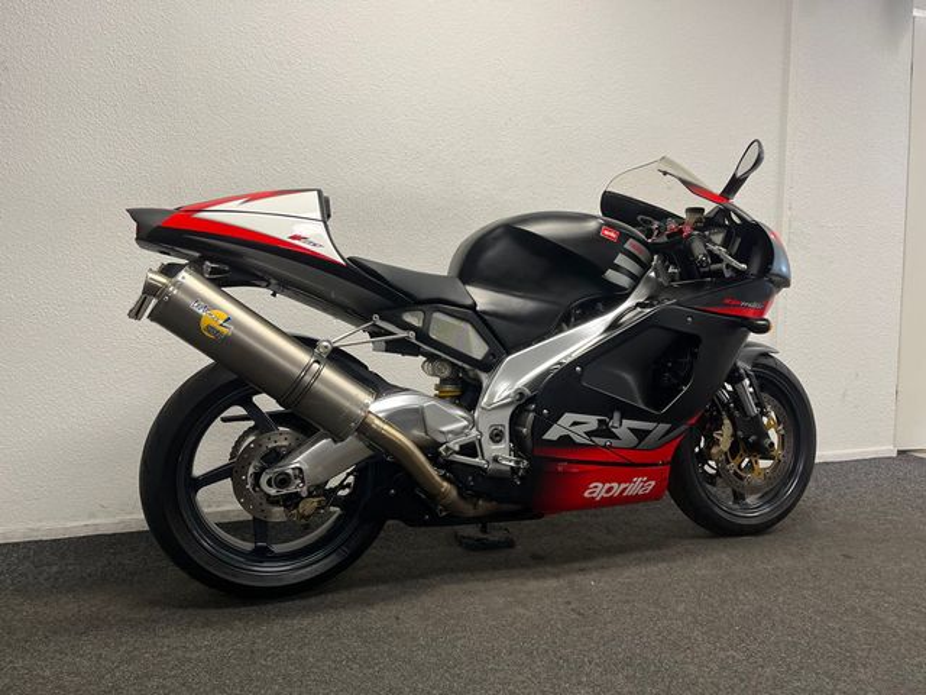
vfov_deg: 53.1
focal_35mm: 26
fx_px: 696
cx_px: 463
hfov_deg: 67.3
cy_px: 348
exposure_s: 1/100
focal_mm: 5.1
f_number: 1.6
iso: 125
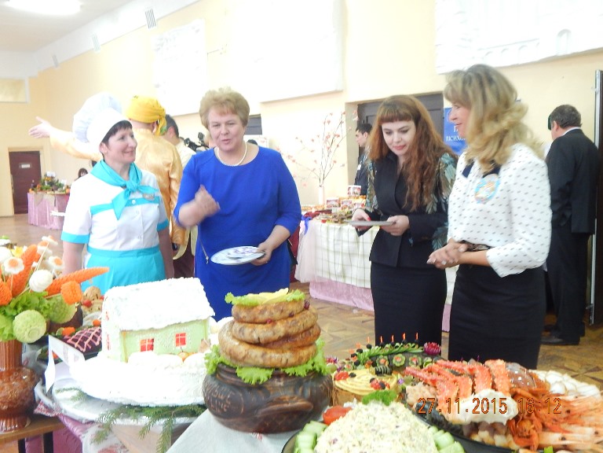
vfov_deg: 41.8
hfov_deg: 54.0
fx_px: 592
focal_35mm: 34
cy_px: 226
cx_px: 302
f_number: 3.3
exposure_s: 1/25
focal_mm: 6.1
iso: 400
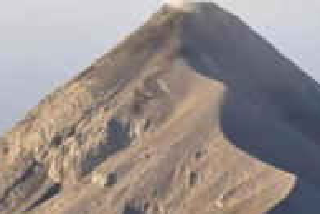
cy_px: 64
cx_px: 186
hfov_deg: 12.7
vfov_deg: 8.5
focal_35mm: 162
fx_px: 1442
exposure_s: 1/100
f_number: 9
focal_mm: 42
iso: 200
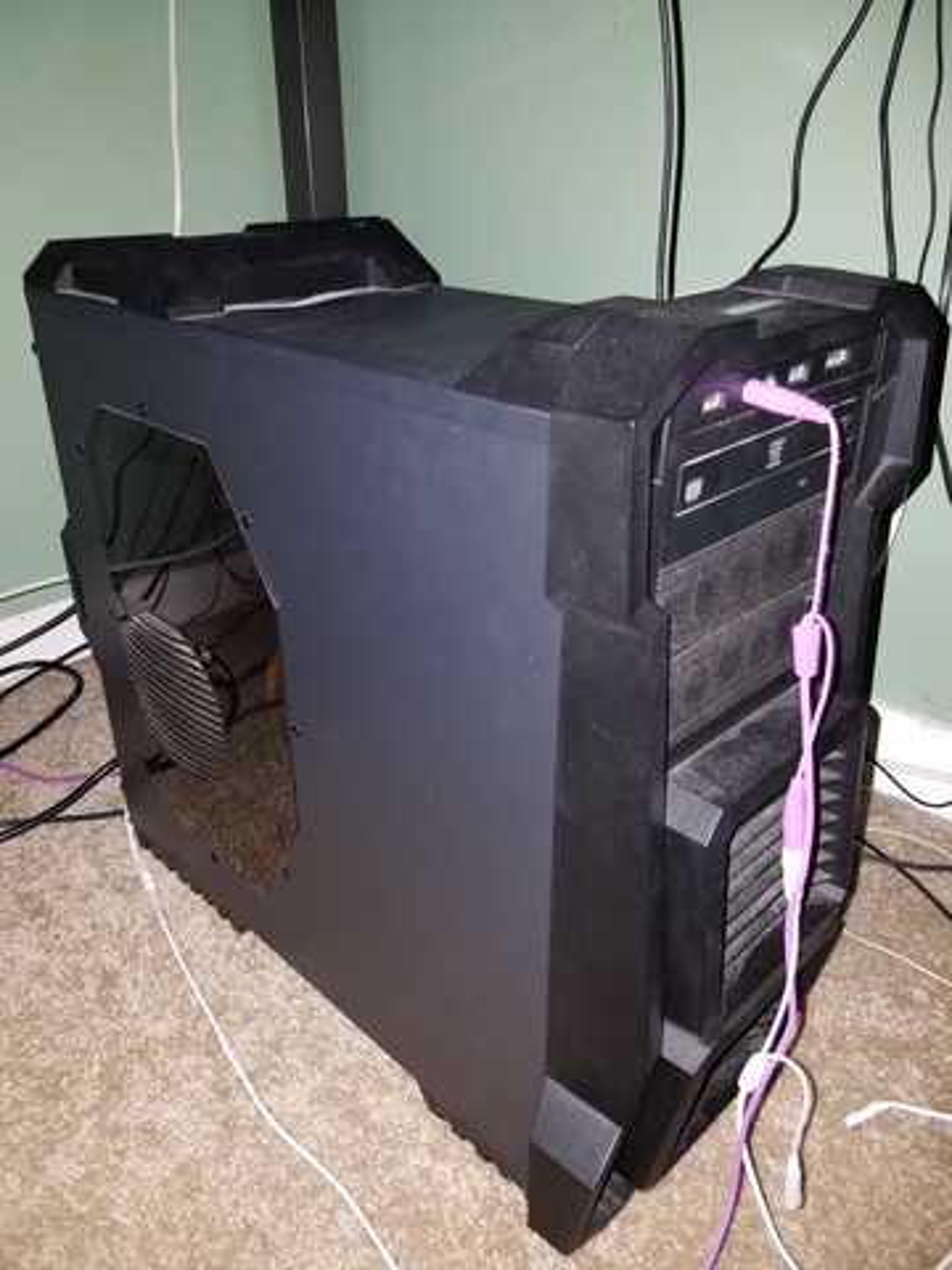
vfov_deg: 67.3
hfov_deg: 53.1
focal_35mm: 26
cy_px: 635
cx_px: 476
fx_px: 953
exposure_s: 1/19
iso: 125
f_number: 1.7
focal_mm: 4.2
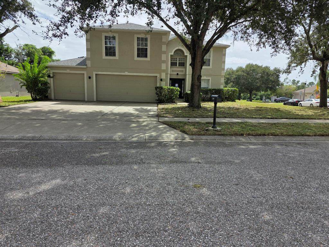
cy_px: 124
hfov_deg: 73.9
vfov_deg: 58.9
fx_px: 219
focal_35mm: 23
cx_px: 164
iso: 80
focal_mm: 6.3
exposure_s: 1/10000
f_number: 1.7
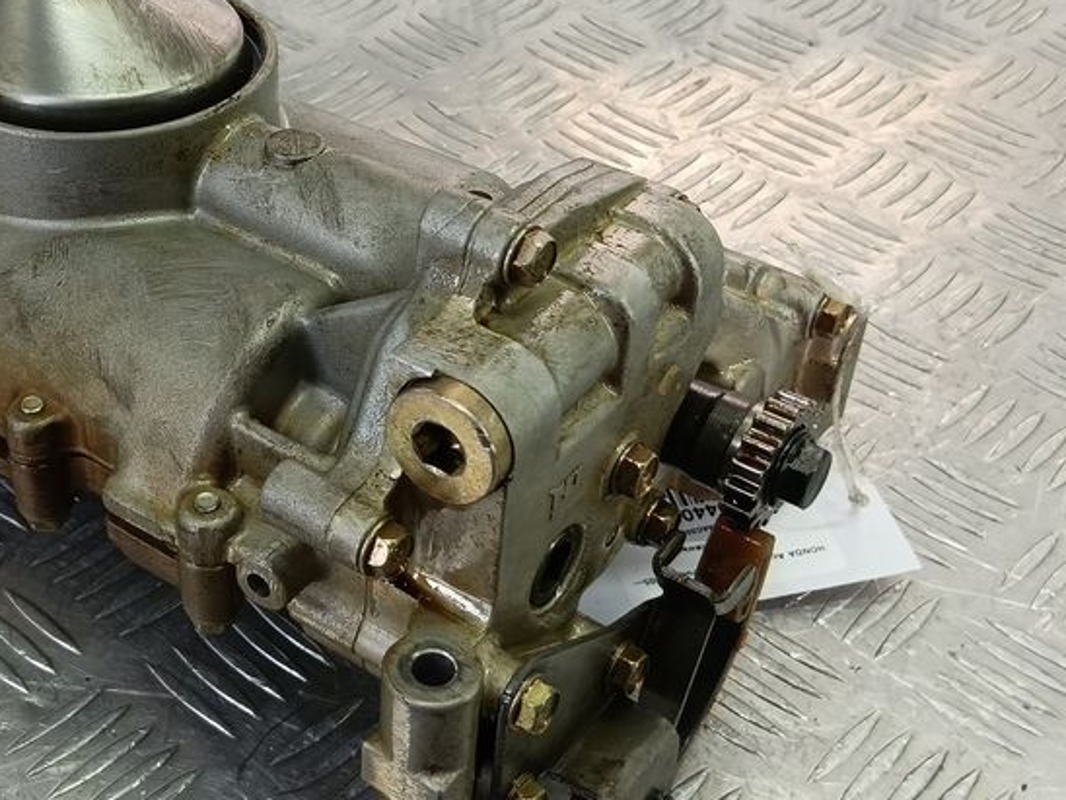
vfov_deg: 33.6
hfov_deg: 42.2
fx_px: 1324
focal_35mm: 43
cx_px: 241
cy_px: 395
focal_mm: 4.11
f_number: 1.6
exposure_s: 1/50
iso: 89
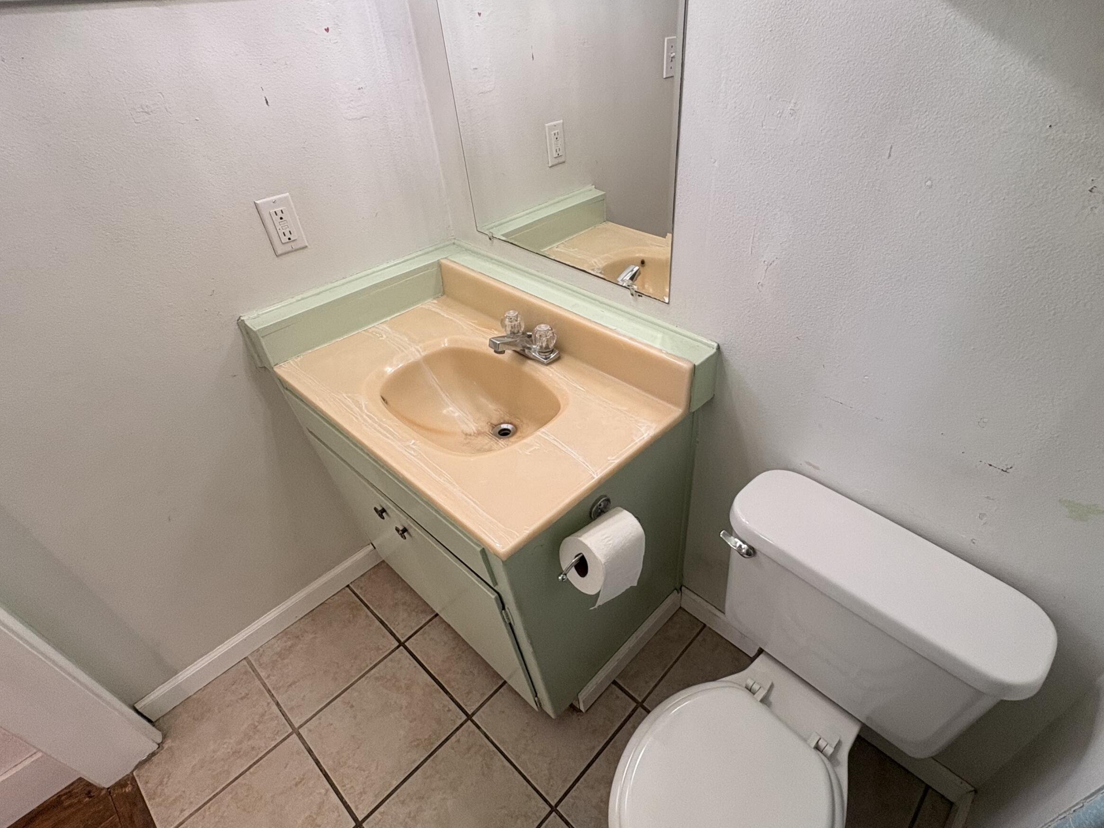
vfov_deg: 71.6
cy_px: 430
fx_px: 574
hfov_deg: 87.4
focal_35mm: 18
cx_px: 611
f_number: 2.2
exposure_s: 1/120
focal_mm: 2.22
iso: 200
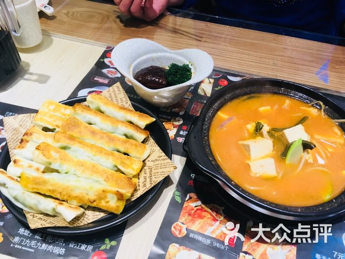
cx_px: 172
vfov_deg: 48.2
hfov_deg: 61.7
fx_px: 289
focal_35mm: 29
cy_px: 130
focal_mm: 4.15
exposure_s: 1/33
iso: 50
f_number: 2.2
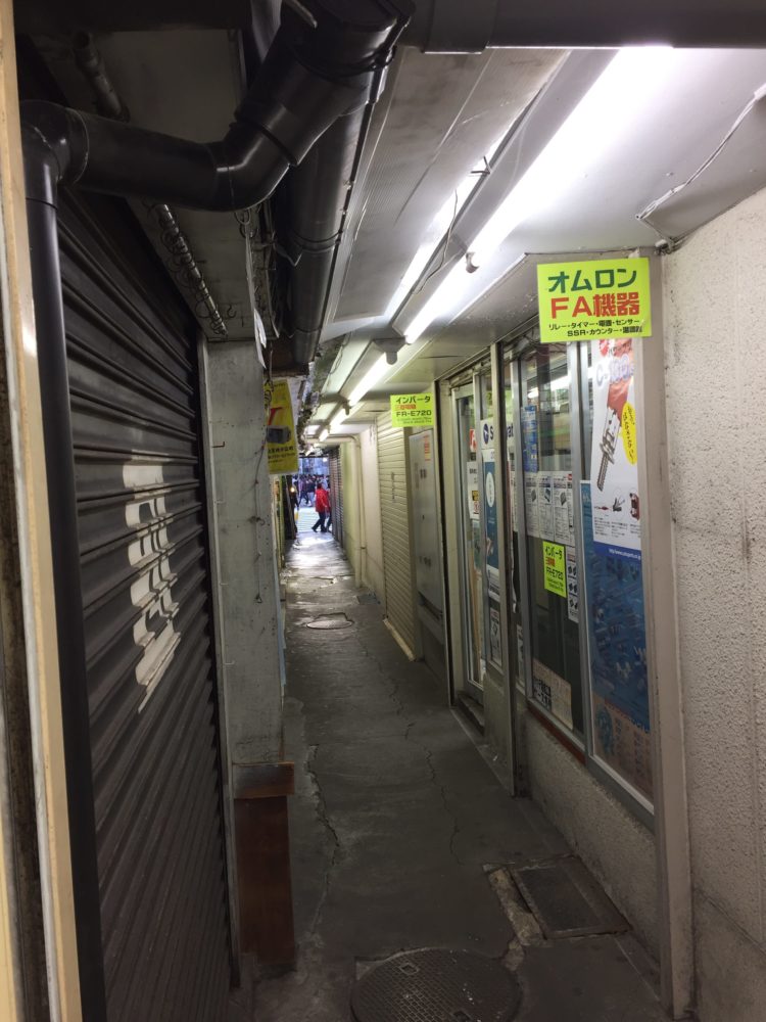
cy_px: 511
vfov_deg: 61.7
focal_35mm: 29
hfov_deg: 48.2
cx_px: 383
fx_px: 856
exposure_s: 1/40
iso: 32
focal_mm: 4.15
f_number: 2.2
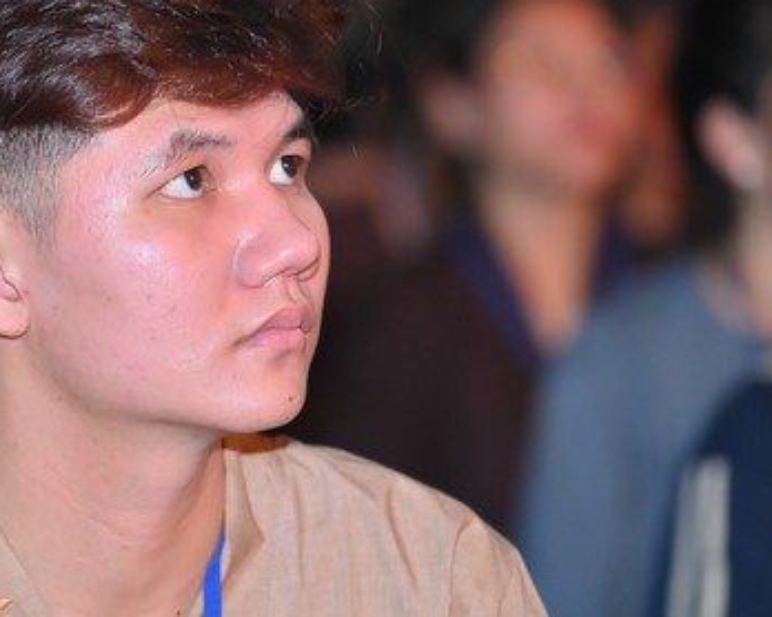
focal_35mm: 298
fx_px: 6805
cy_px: 375
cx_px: 146
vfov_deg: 5.2
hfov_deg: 6.5
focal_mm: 170
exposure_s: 1/200
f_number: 4
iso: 2000
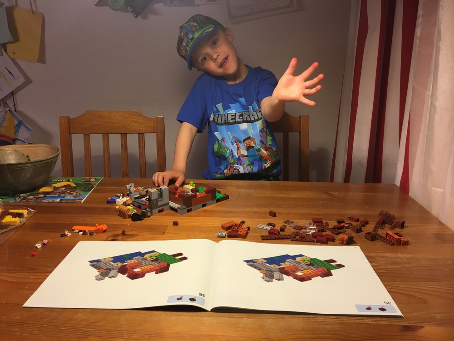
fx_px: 380
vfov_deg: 48.2
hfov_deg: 61.7
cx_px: 227
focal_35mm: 29
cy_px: 170
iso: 80
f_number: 2.2
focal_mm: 4.15
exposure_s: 1/33
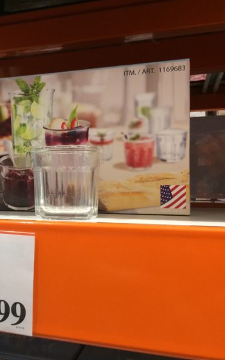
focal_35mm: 42
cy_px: 177
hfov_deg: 28.5
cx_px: -3
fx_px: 412
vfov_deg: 47.2
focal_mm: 4.15
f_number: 2.2
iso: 80
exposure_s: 1/30
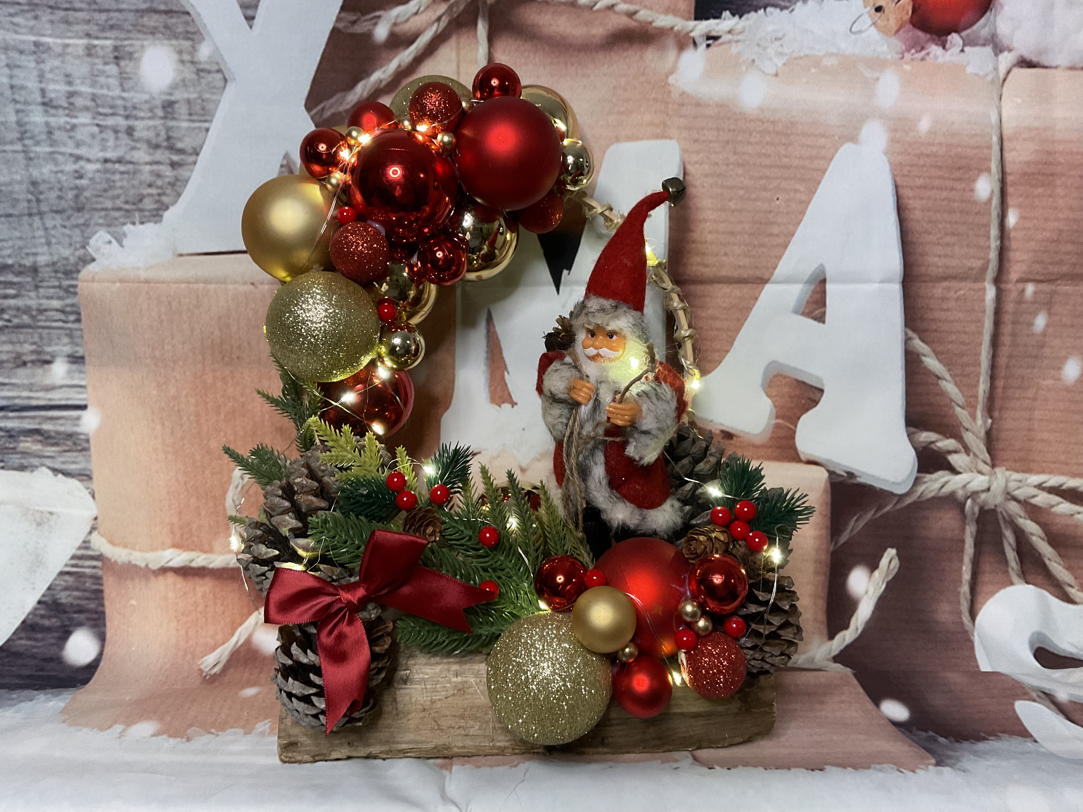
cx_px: 542
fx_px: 907
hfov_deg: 61.7
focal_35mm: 29
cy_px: 406
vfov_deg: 48.2
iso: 200
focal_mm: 3
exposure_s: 1/60
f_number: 1.8
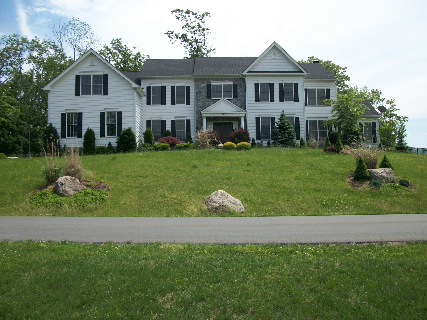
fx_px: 395
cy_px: 160
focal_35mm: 32
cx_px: 214
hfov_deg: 56.8
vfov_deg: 44.2
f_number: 8.8
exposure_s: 1/160
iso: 80
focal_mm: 5.7
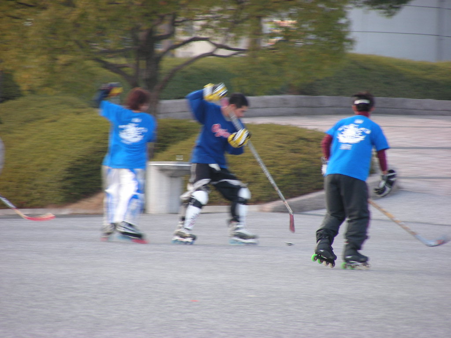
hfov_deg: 5.2
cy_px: 169
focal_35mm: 380
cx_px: 226
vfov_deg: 3.9
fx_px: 4951
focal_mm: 63.3
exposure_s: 1/60
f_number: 3.5
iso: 67
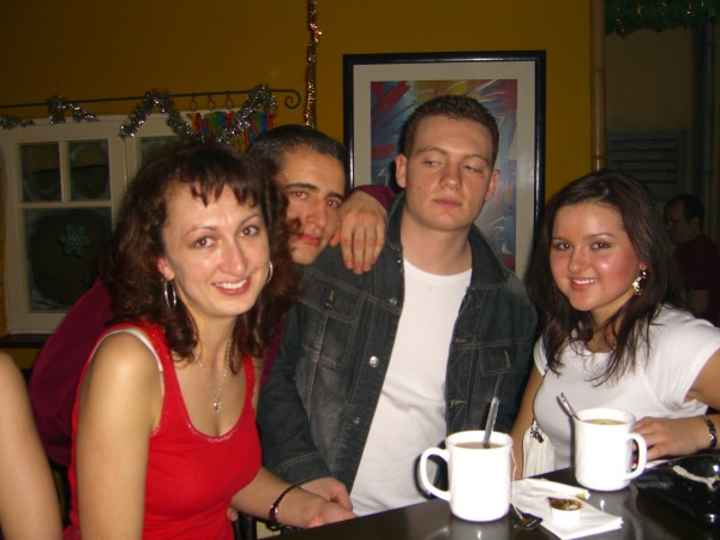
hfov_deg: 49.0
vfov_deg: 37.7
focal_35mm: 38
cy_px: 270
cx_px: 360
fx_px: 790
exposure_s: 1/60
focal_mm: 7.9
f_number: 2.8
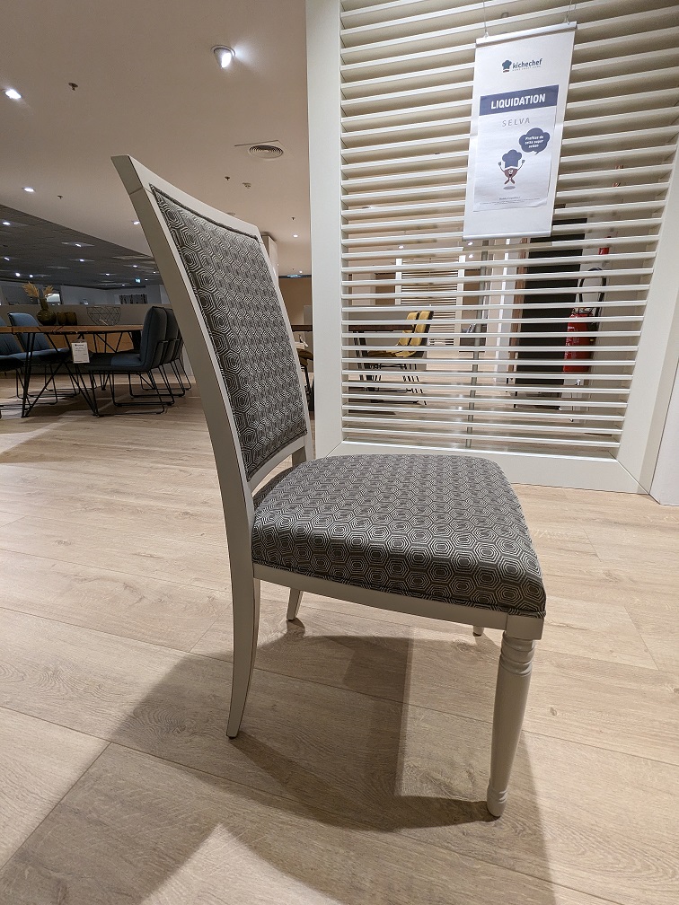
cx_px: 340
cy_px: 452
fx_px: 418
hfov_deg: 78.1
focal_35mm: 16
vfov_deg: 94.5
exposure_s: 1/33.3
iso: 60
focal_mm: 2.35
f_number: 2.2
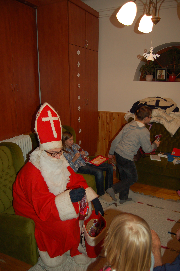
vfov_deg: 67.4
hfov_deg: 47.8
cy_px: 136
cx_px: 90
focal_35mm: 27
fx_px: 203
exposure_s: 1/60
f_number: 3.5
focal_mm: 18
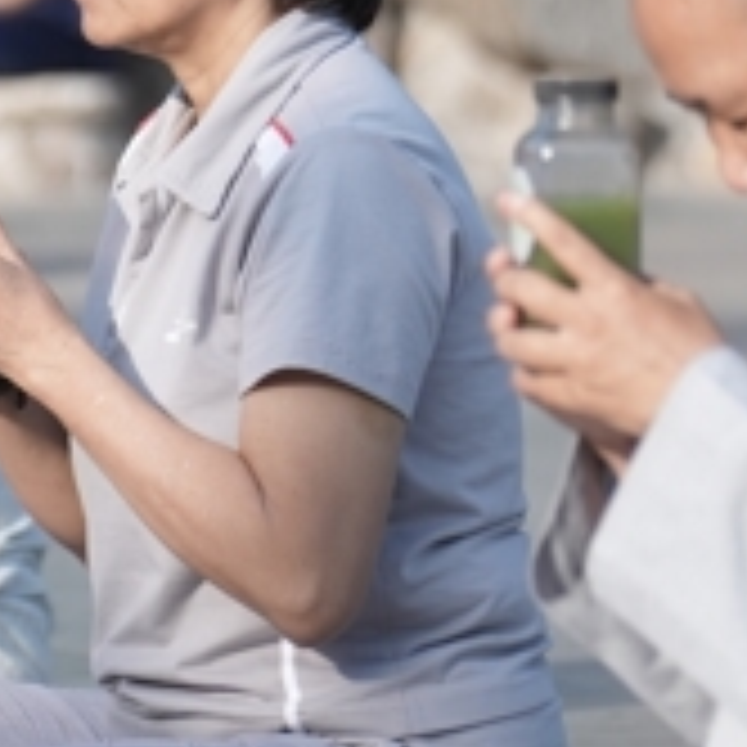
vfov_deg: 3.5
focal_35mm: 499
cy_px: -569
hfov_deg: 3.5
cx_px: 117
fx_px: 12183
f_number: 2.8
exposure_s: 1/3200
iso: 500
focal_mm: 100
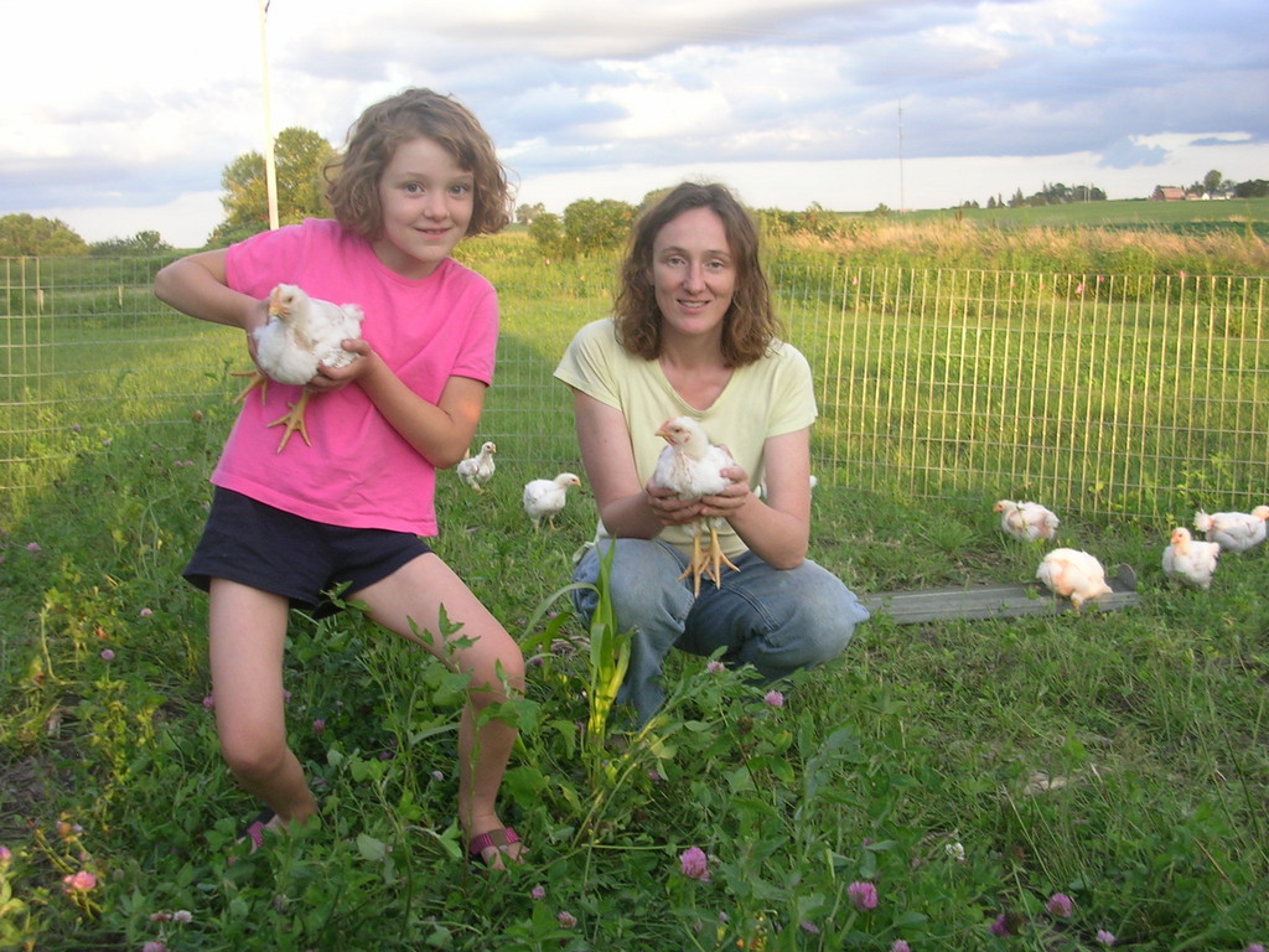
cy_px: 476
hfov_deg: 49.0
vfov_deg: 37.7
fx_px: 1393
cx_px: 634
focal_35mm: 38
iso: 50
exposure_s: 1/77.6
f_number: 2.8
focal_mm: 5.8
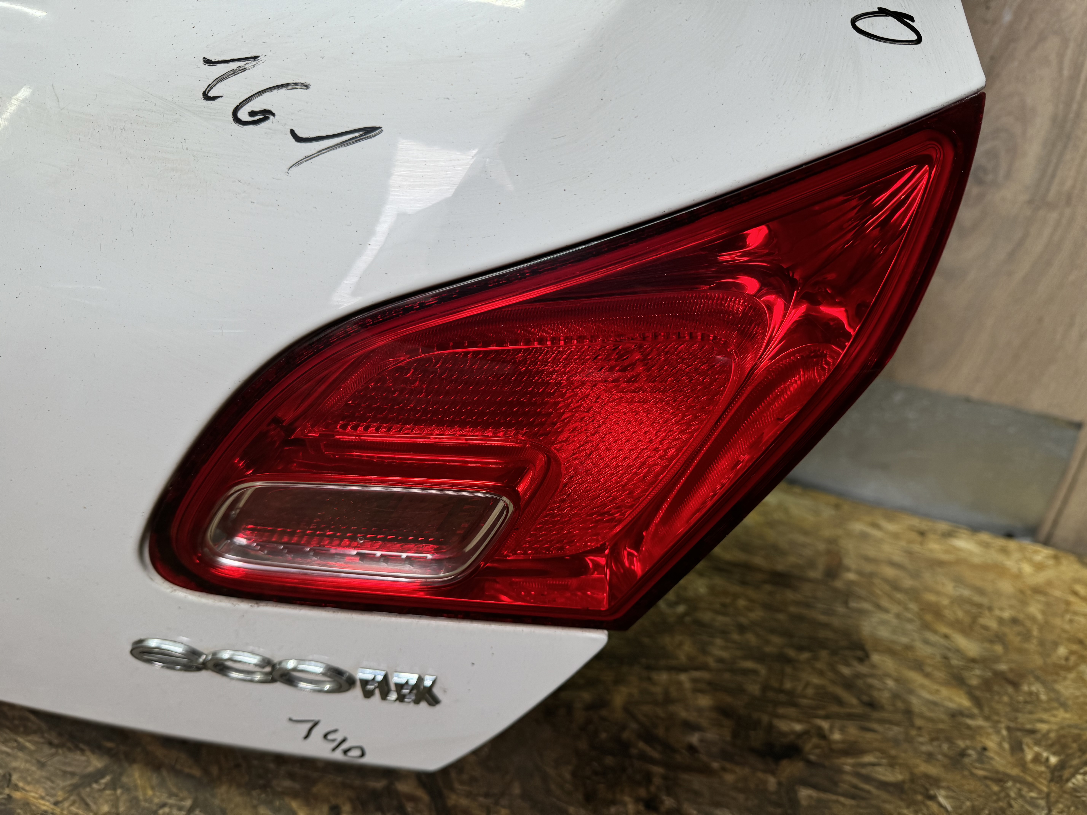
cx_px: 544
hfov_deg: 71.6
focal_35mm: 24
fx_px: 754
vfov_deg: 56.8
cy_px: 408
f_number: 1.78
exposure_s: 1/100
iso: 64
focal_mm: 6.76
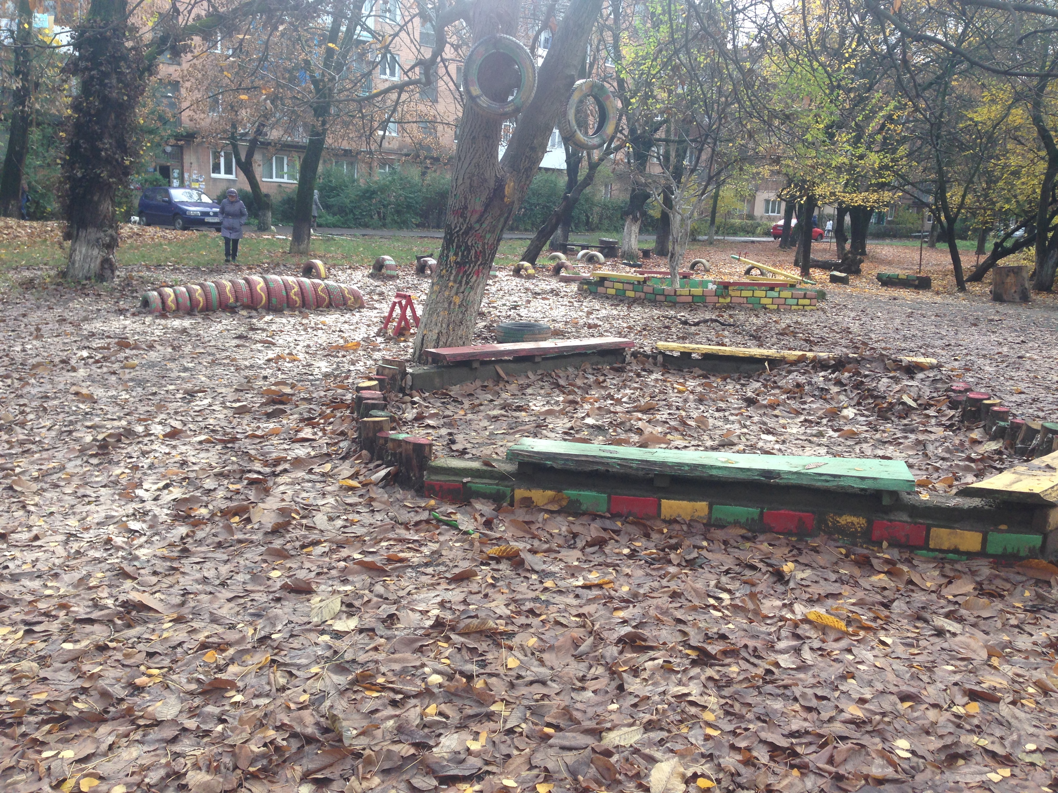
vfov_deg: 42.9
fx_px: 1009
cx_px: 529
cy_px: 396
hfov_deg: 55.4
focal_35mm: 33
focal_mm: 4.12
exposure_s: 1/205
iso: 50
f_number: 2.4
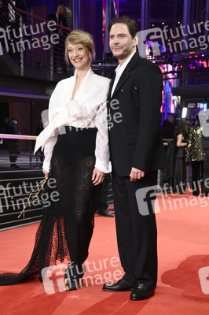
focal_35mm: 68
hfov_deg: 20.0
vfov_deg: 29.7
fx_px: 593
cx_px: 104
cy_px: 158
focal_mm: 68
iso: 5000
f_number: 5.6
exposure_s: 1/200
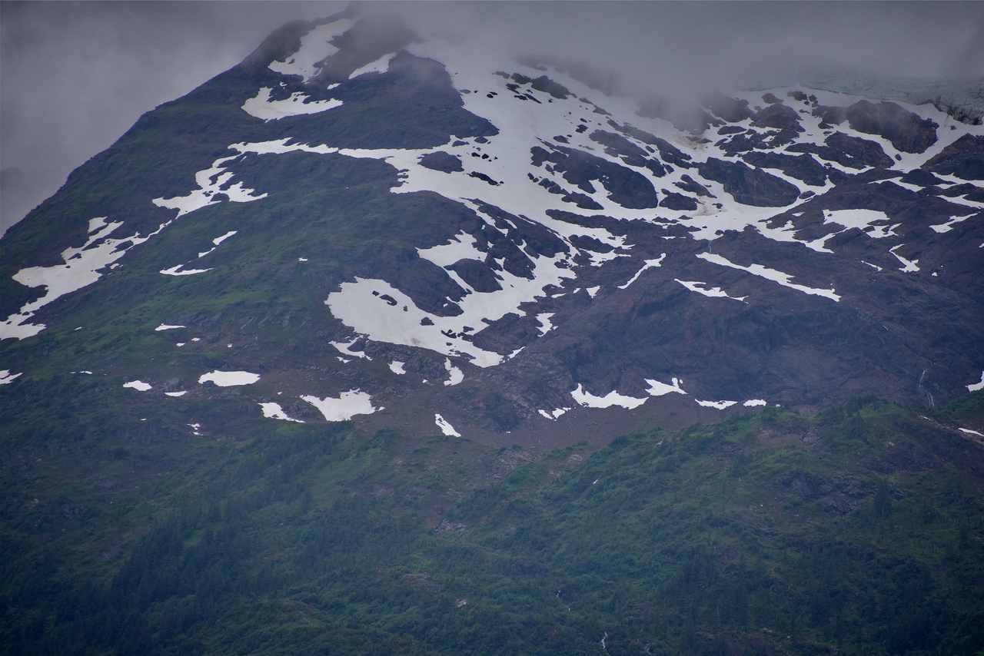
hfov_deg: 6.9
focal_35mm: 300
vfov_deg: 4.6
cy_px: 328
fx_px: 8201
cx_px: 492
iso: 200
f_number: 5.6
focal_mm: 300
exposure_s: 1/640
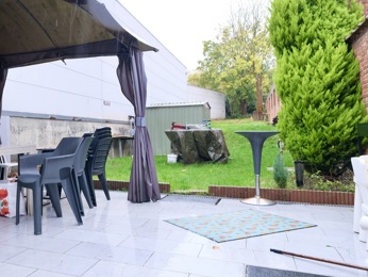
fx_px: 319
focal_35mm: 30
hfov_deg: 57.5
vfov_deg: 46.7
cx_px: 102
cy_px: 120
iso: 640
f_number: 4
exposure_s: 1/60
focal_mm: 10
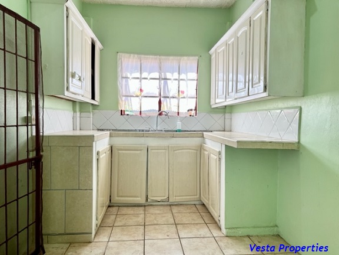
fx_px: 255
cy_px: 128
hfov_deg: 67.3
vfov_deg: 53.1
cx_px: 170
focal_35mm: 26
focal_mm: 5.7
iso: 32
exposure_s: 1/130
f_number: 1.5
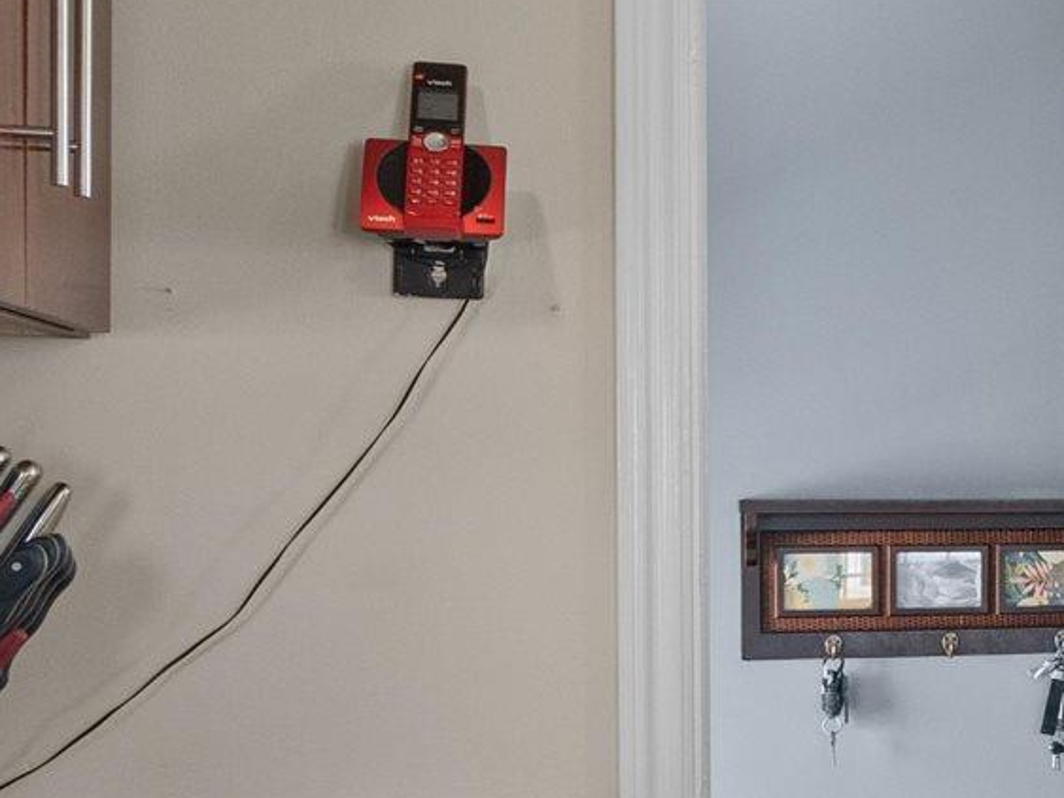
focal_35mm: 84
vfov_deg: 17.4
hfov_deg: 17.5
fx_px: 2581
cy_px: 669
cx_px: 2054
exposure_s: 1/3
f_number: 8
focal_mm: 16
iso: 400
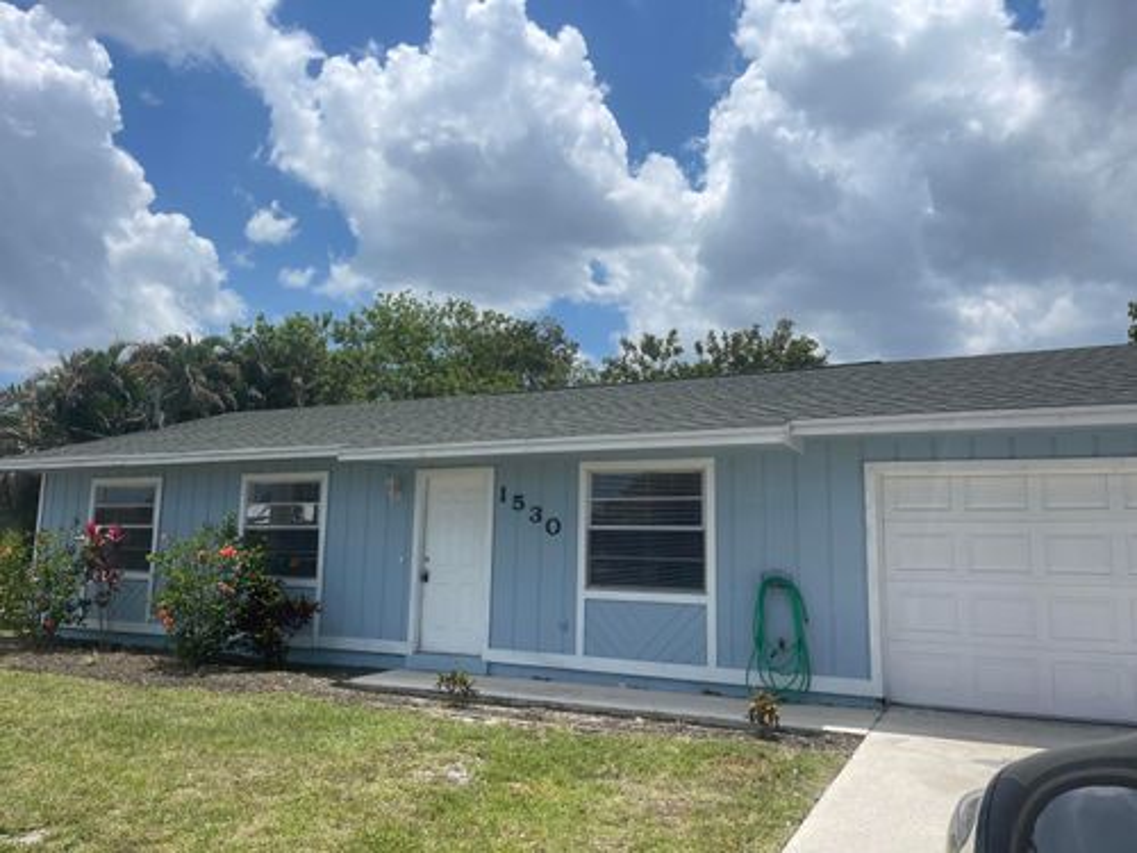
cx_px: 568
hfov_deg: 67.3
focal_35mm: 26
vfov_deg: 53.1
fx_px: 854
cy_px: 426
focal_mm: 5.1
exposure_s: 1/6993
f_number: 1.6
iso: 32
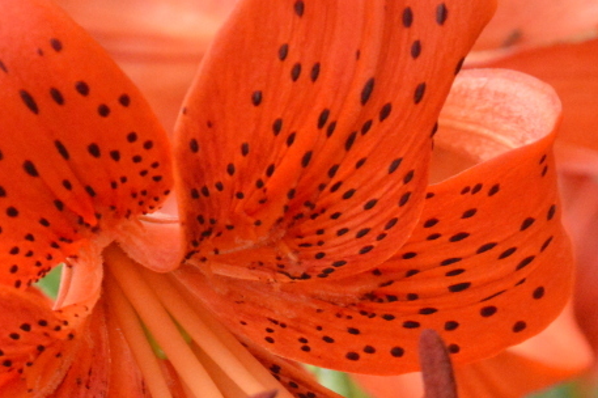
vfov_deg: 2.6
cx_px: 317
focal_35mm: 538
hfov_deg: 3.8
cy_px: 362
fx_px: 8930
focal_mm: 160
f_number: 18
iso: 5600
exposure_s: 1/250
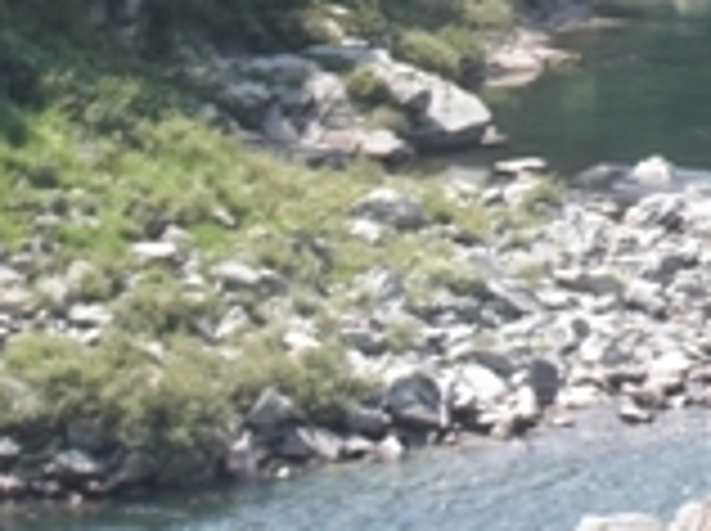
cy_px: -254
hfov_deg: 5.5
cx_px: 1030
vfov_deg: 4.2
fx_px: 7281
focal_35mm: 355
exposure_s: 1/125
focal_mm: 19.6
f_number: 5.8
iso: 50
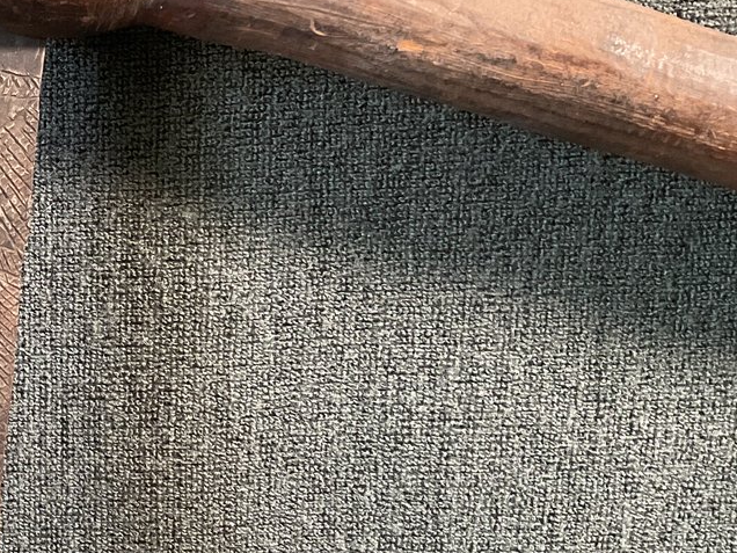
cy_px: 281
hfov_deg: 26.0
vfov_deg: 21.3
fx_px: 1469
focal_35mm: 69
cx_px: -74
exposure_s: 1/40
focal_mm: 3
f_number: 1.8
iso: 200
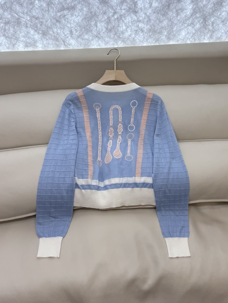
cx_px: 114
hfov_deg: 56.8
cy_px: 152
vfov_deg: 71.6
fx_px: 211
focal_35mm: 24
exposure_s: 1/453
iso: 80
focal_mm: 6.76
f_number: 1.78
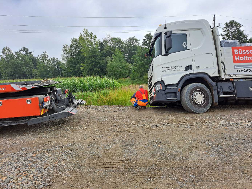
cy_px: 94
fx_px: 175
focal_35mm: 24
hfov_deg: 71.6
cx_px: 126
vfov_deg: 56.8
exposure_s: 1/1314
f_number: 1.8
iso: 50
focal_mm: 5.23
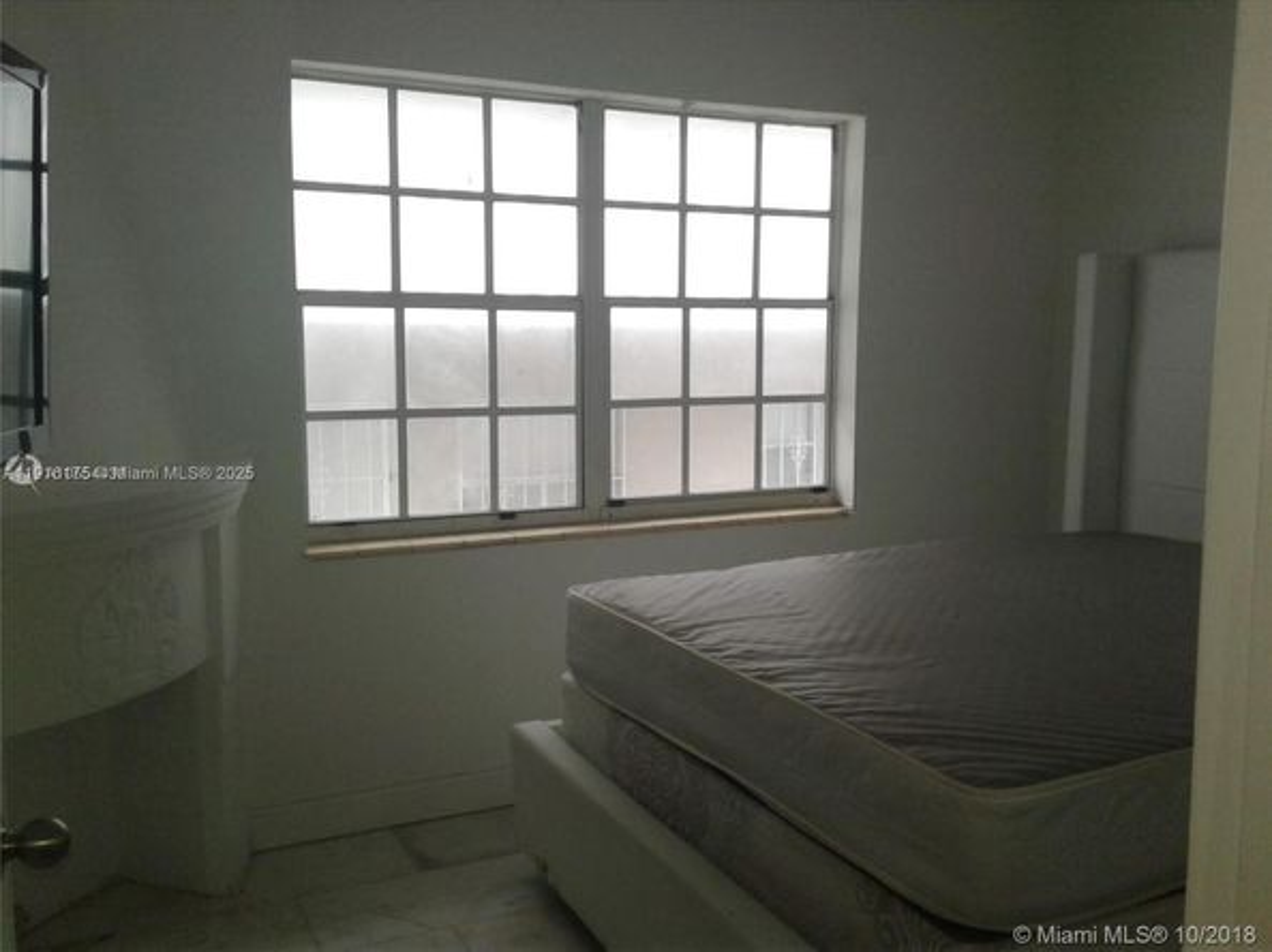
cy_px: 476
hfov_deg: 55.4
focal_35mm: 33
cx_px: 636
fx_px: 1212
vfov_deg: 42.9
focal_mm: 3.3
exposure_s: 1/50
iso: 50
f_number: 2.2
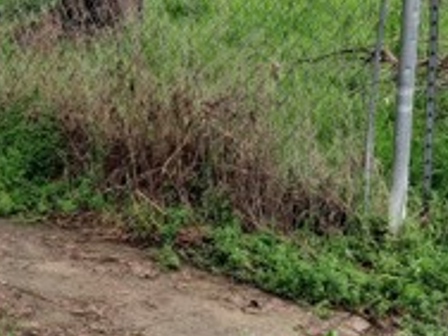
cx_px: 117
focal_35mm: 85
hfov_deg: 22.8
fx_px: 1100
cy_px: 138
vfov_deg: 17.4
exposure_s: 1/877
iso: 32
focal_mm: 4.6
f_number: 2
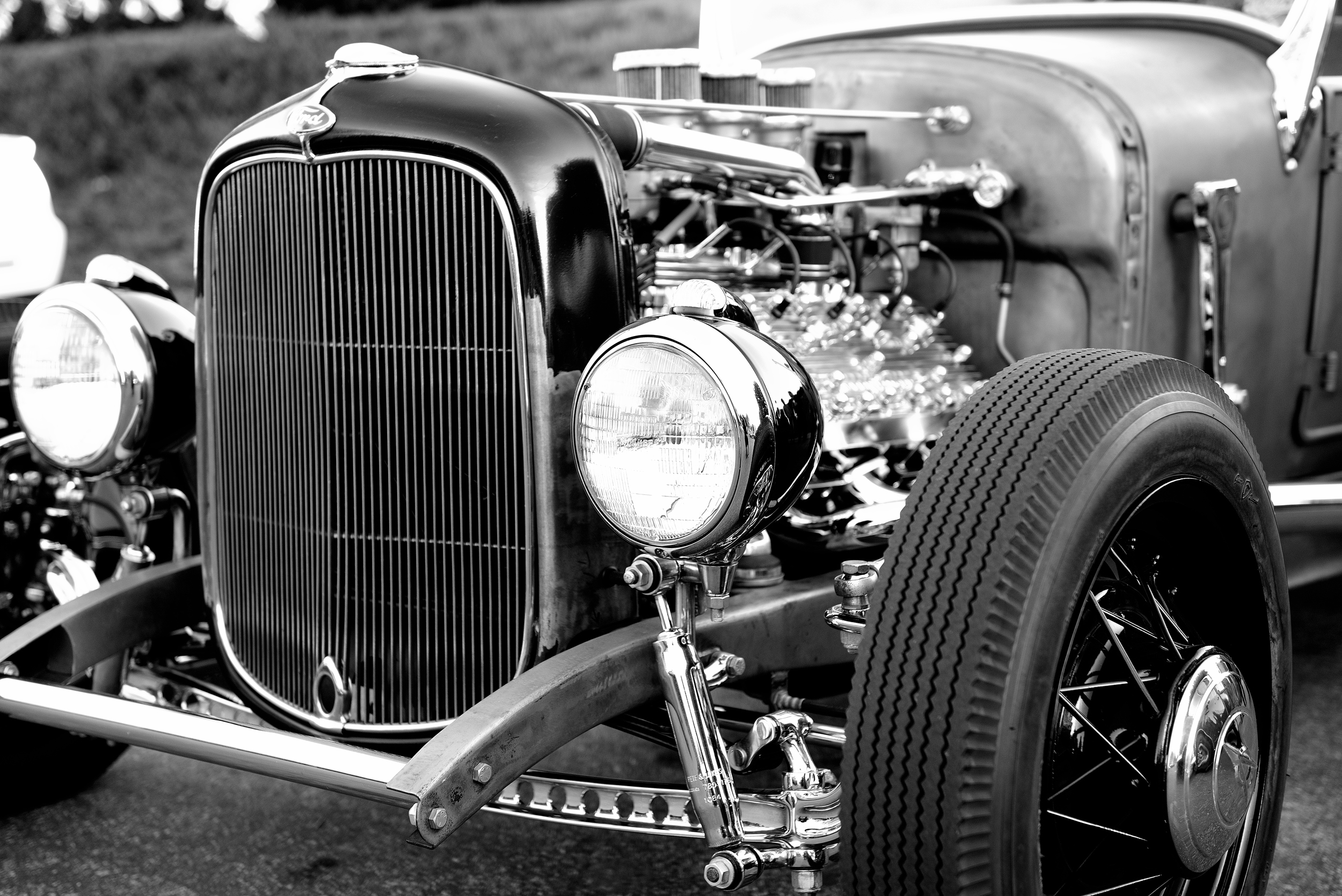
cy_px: 448
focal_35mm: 55
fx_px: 2051
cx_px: 671
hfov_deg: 36.2
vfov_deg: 24.6
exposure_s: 1/160
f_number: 3.5
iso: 400
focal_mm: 55
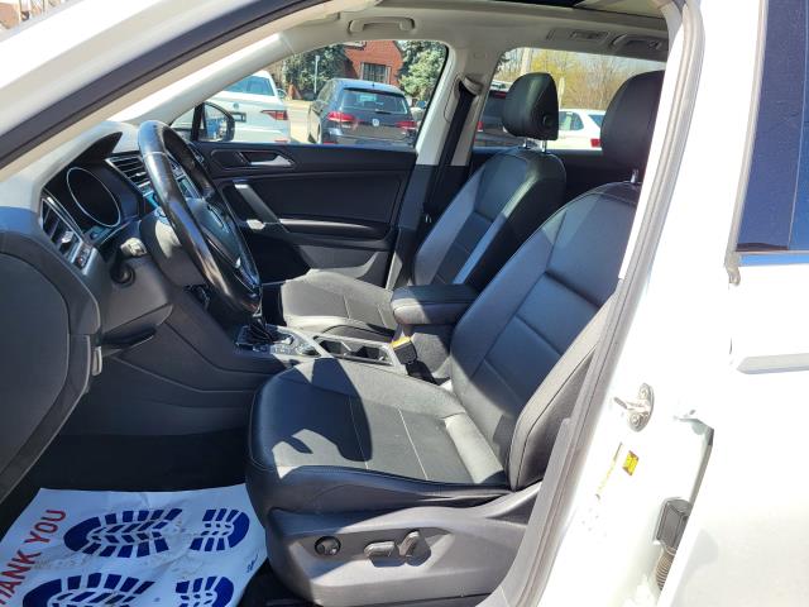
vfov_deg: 53.1
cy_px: 304
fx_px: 608
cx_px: 404
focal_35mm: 26
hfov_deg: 67.3
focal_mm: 5.4
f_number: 1.8
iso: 40
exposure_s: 1/419
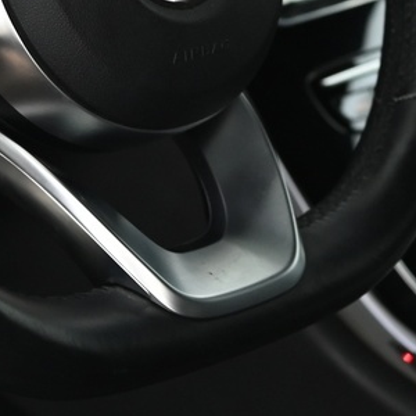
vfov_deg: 8.6
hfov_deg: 8.7
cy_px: -6
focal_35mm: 202
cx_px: 180
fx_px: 2746
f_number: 4
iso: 1250
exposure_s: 1/13
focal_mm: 44
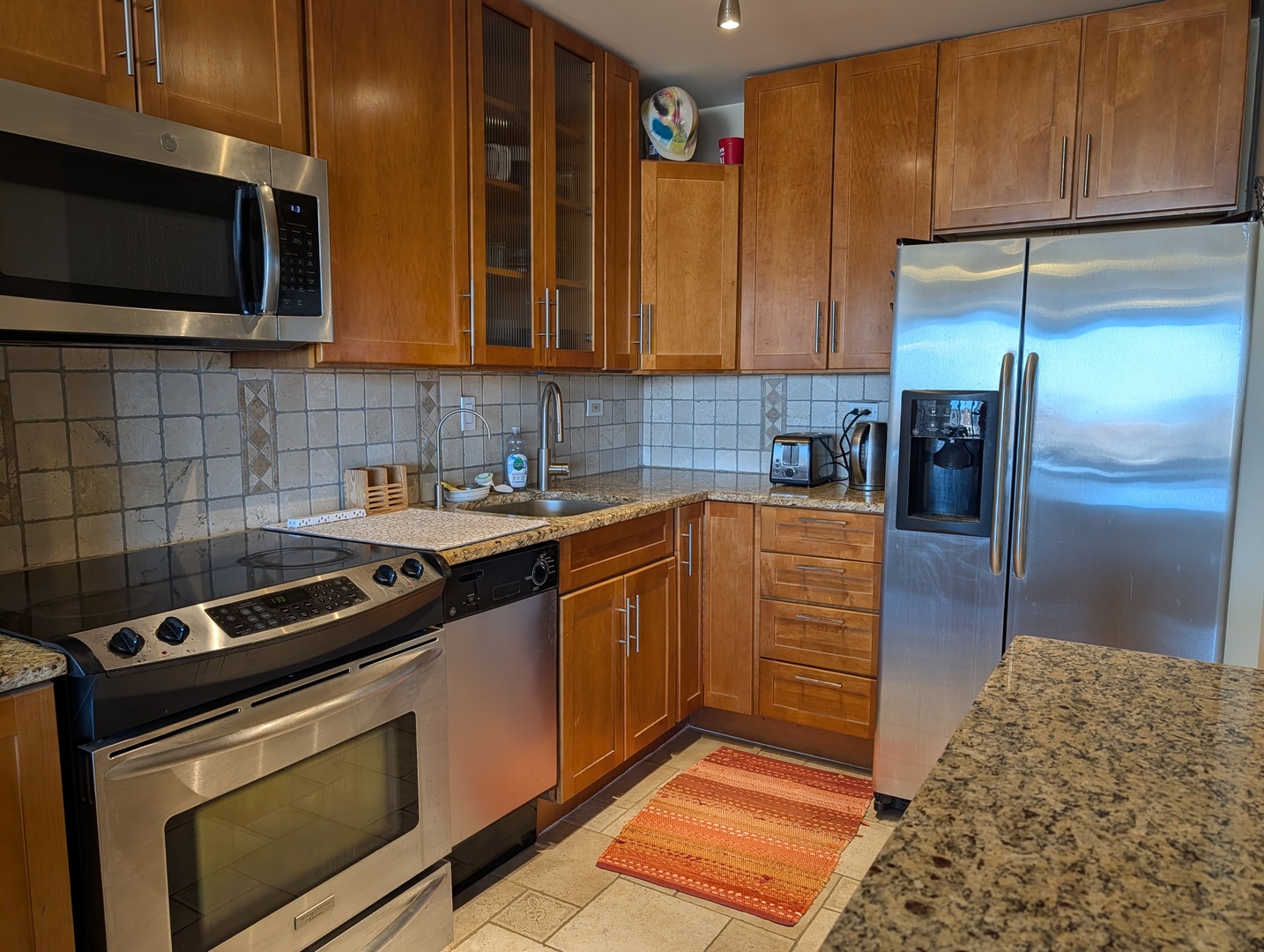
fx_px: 878
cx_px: 632
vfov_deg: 56.9
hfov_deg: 71.5
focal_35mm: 24
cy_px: 476
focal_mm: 6.9
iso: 81
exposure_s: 1/120
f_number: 1.68
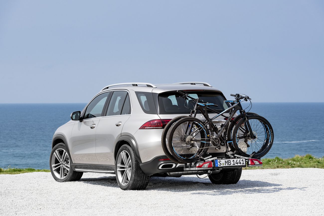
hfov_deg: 16.8
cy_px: 108
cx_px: 162
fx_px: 1098
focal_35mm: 122
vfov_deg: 11.2
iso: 100
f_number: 8
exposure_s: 1/400
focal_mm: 122
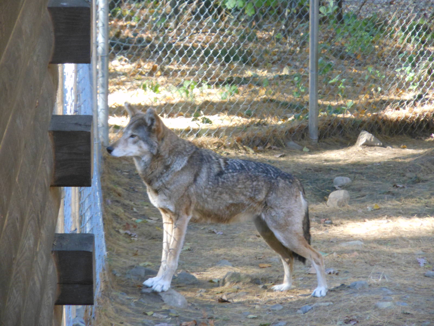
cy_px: 163
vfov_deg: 7.6
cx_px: 217
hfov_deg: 10.1
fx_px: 2457
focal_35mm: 196
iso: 400
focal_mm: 35
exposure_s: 1/25
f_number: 5.6
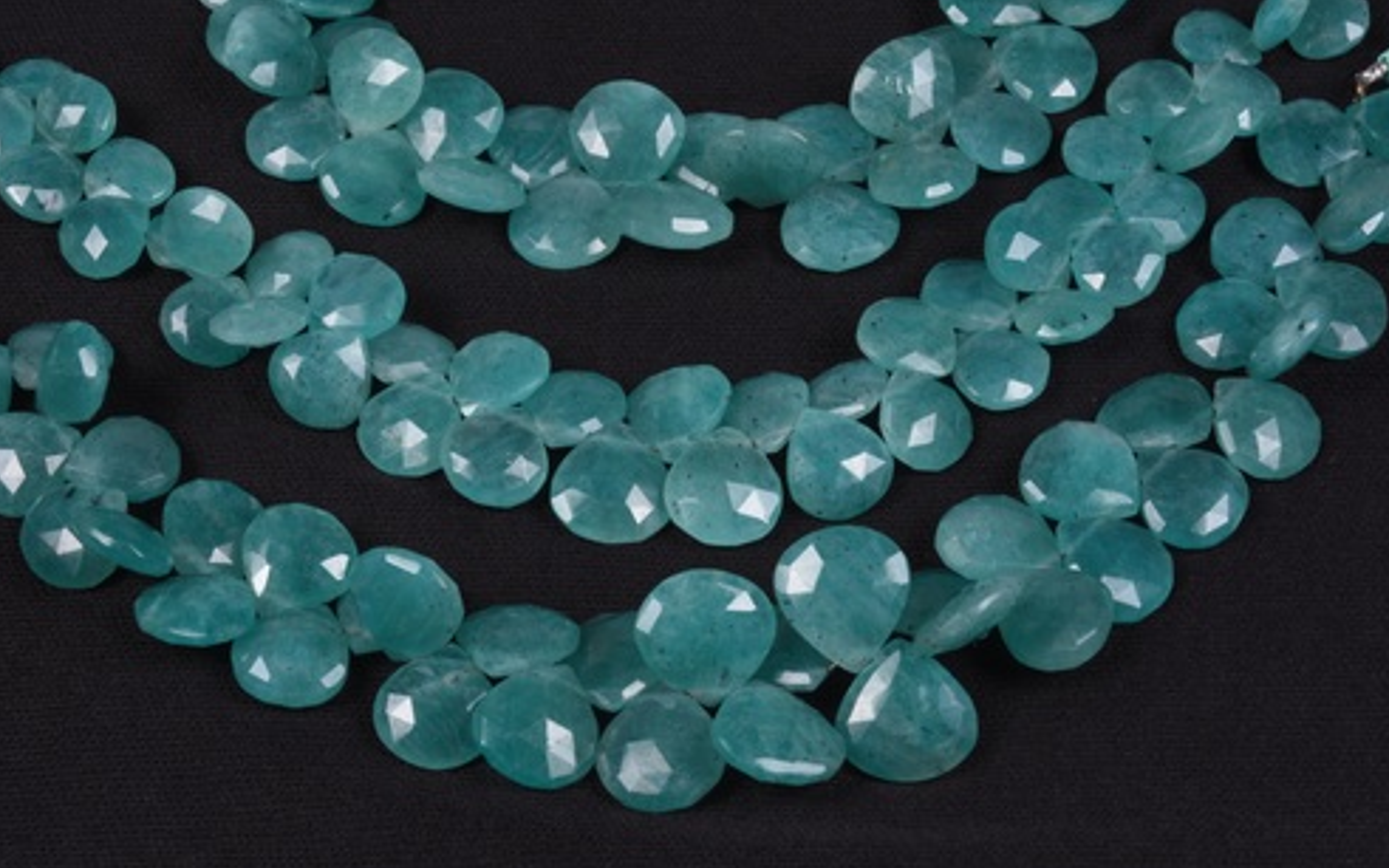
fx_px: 4127
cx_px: 696
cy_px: 420
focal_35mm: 109
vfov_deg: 12.0
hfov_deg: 19.1
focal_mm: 70
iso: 320
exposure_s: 1/125
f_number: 32
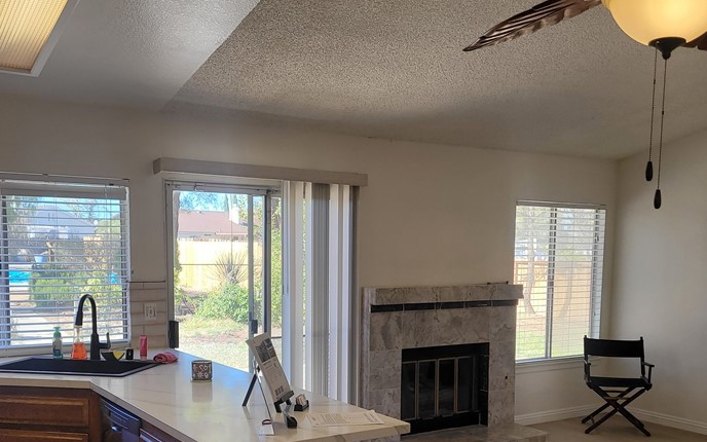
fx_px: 790
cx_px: 354
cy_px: 342
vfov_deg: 30.6
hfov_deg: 48.2
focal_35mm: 41
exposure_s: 1/152
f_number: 1.8
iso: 40
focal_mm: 5.4
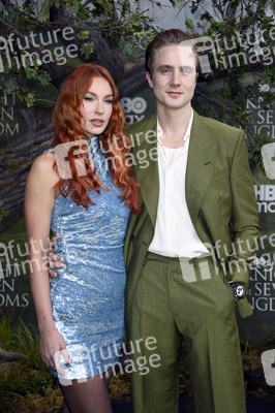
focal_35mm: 70
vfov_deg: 28.9
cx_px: 138
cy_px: 206
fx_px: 803
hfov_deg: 19.4
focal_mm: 70
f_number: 5.6
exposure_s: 1/250
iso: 640
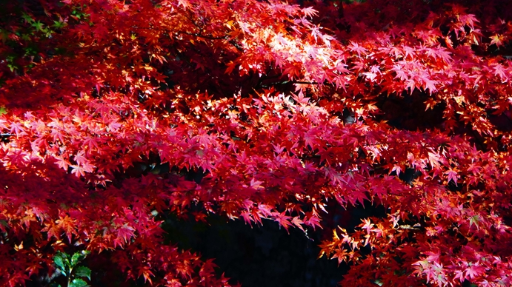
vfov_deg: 3.3
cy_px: 130
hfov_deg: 5.9
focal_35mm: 364
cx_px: 236
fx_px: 4940
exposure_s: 1/320
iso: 640
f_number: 6.3
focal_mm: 200
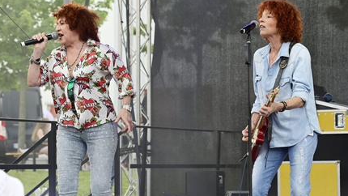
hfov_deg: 19.1
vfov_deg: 10.8
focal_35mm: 112
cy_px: 87
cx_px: 172
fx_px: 1034
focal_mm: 102
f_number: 6.3
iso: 320
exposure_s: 1/200
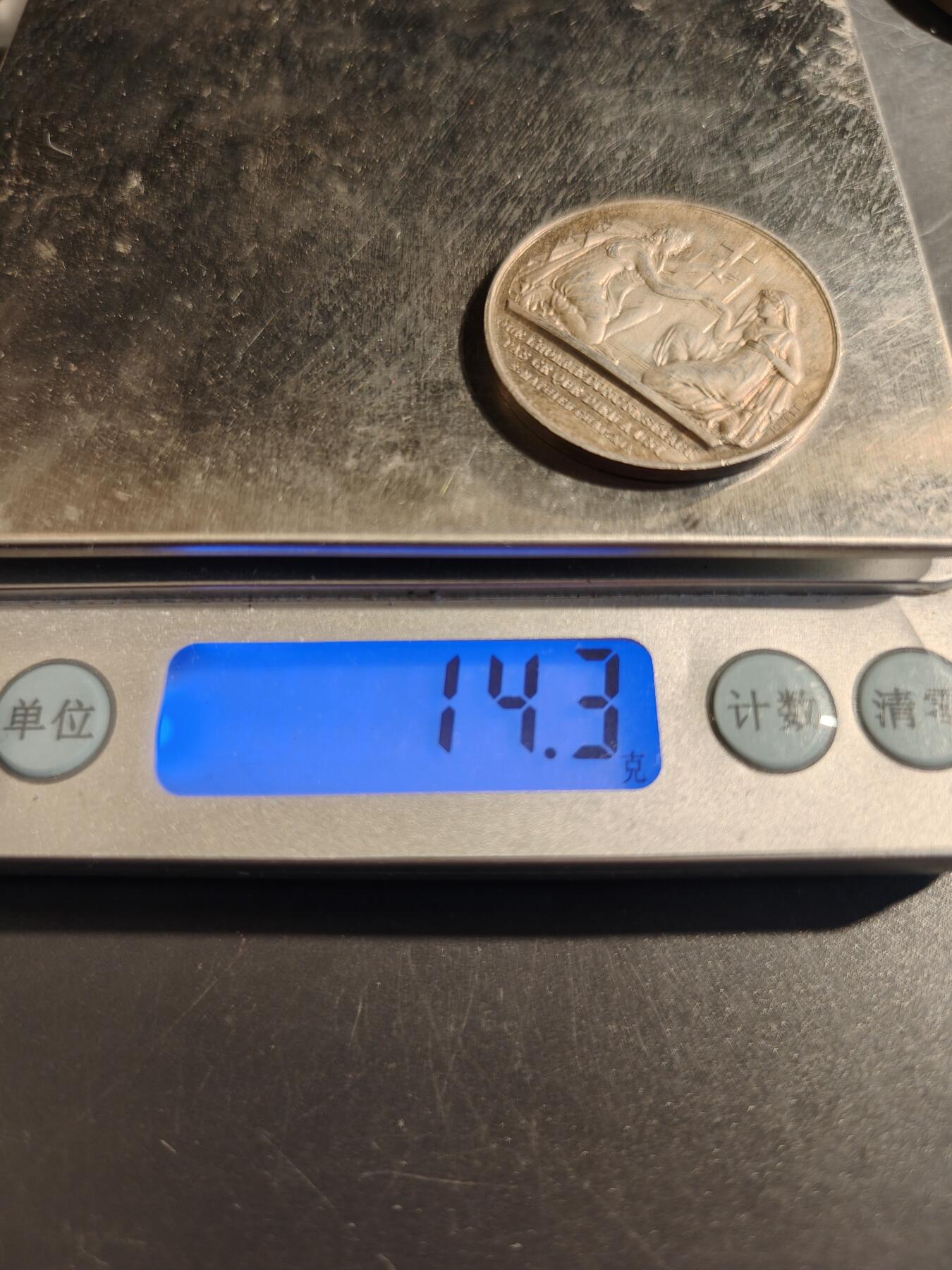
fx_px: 843
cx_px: 476
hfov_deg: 58.9
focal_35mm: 23
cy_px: 635
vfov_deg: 73.9
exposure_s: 1/100
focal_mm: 6.06
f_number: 1.6
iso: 200
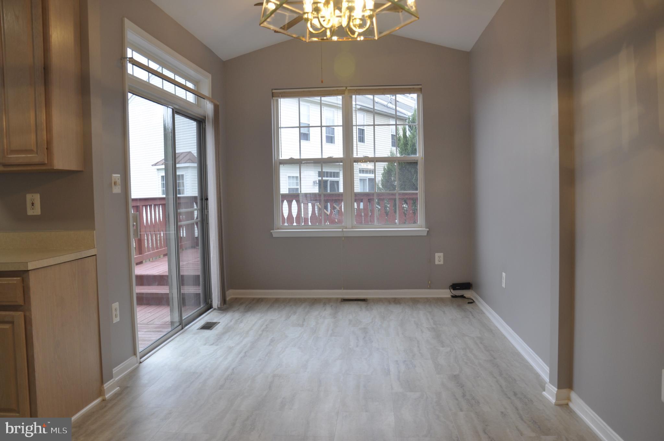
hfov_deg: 67.4
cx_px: 332
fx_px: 497
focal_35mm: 27
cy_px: 220
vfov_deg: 47.8
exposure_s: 1/30
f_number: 5.6
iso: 320
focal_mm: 18
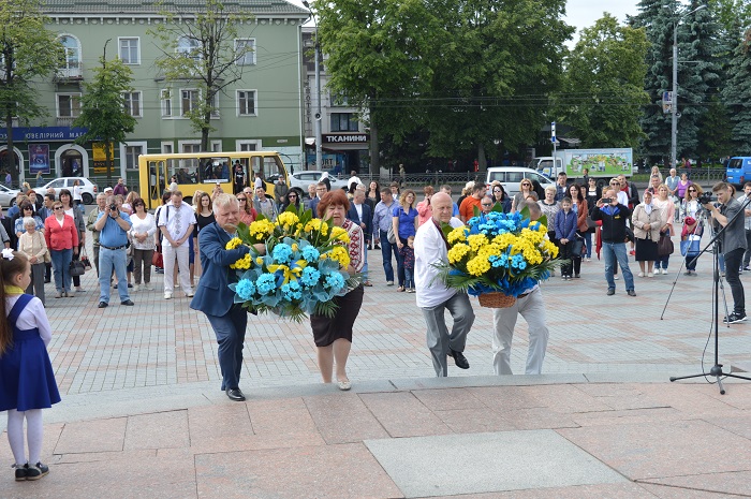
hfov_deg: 38.9
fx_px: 1063
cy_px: 250
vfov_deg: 26.4
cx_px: 376
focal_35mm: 51
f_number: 7.1
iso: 100
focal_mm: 34
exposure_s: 1/200
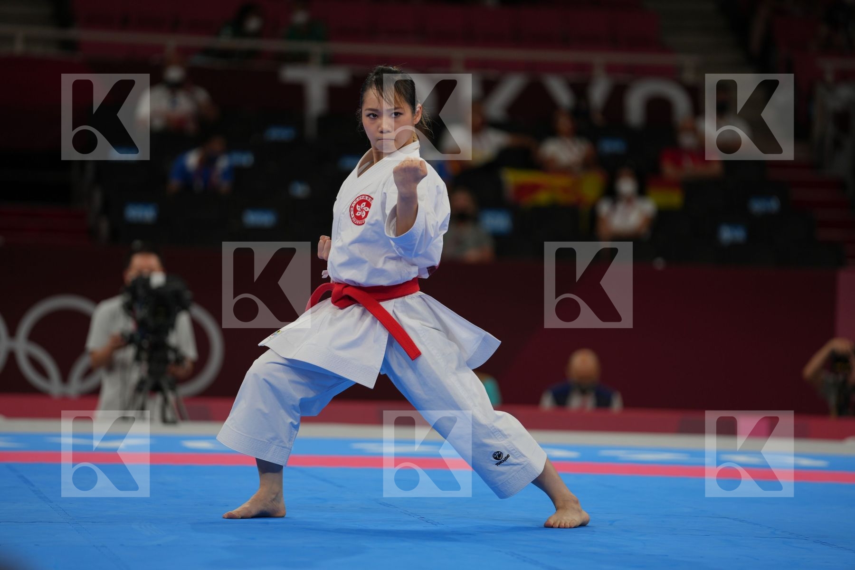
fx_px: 4298
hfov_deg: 11.4
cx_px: 428
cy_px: 285
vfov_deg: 7.6
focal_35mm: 181
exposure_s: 1/500
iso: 200
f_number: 2.8
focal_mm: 181
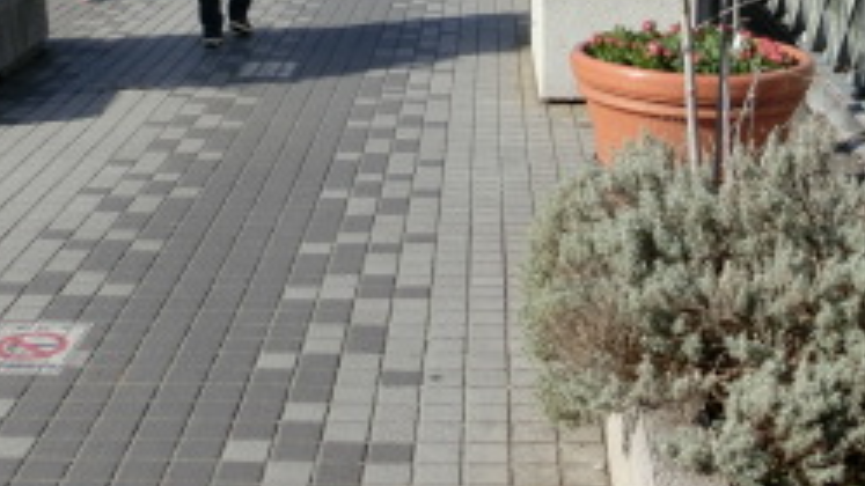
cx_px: 448
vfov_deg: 16.3
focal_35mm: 70
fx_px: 1605
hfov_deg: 30.2
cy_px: -156
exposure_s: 1/800
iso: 80
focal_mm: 4.5
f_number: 3.5
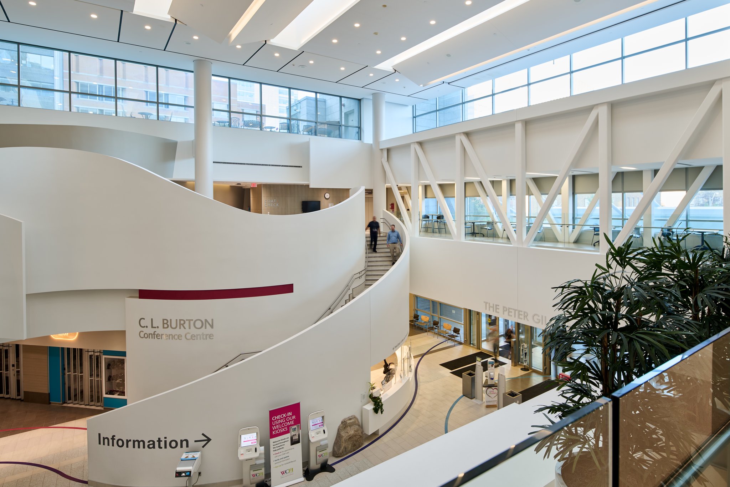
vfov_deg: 64.5
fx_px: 385
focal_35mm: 19
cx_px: 365
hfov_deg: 86.9
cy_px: 244
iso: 64
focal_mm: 19
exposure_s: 1/2
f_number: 7.1
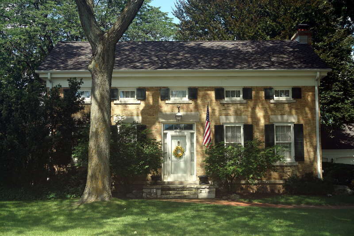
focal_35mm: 46
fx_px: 457
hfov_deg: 42.3
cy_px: 118
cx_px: 177
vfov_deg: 28.9
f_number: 8
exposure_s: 1/125
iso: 100
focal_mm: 31
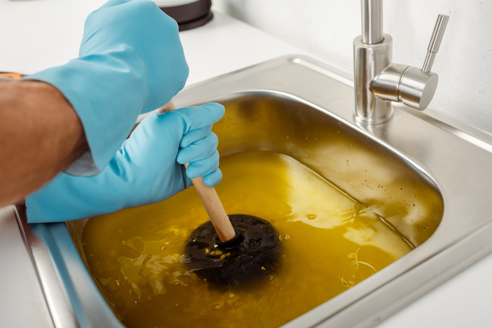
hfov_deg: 54.4
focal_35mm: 35
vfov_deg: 37.9
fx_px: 478
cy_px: 164
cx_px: 246
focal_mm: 35
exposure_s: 1/200
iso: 100
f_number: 4
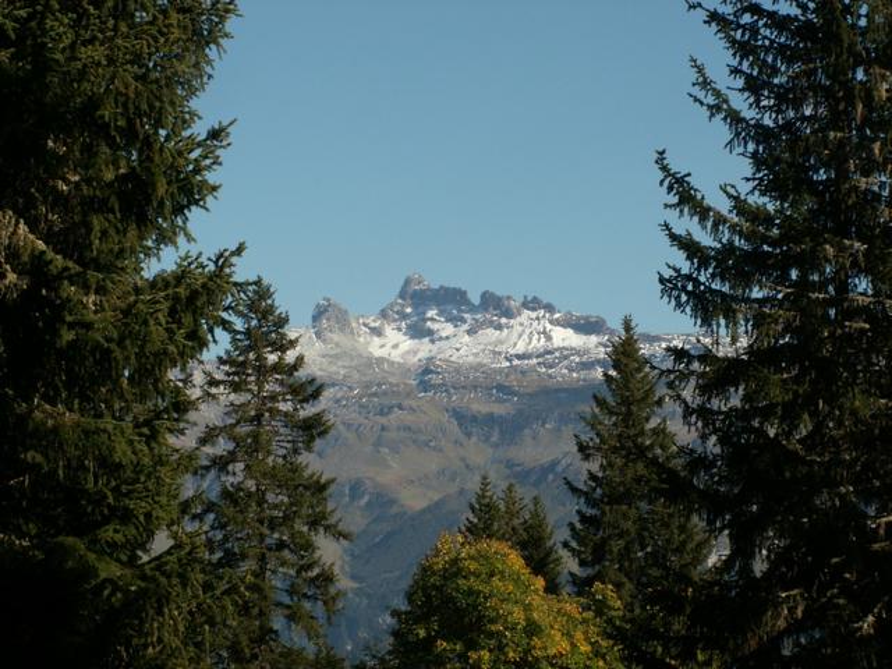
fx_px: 2860
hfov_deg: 17.7
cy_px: 334
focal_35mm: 111
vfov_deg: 13.3
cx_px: 446
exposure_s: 1/200
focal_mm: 18.09
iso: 50
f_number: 8
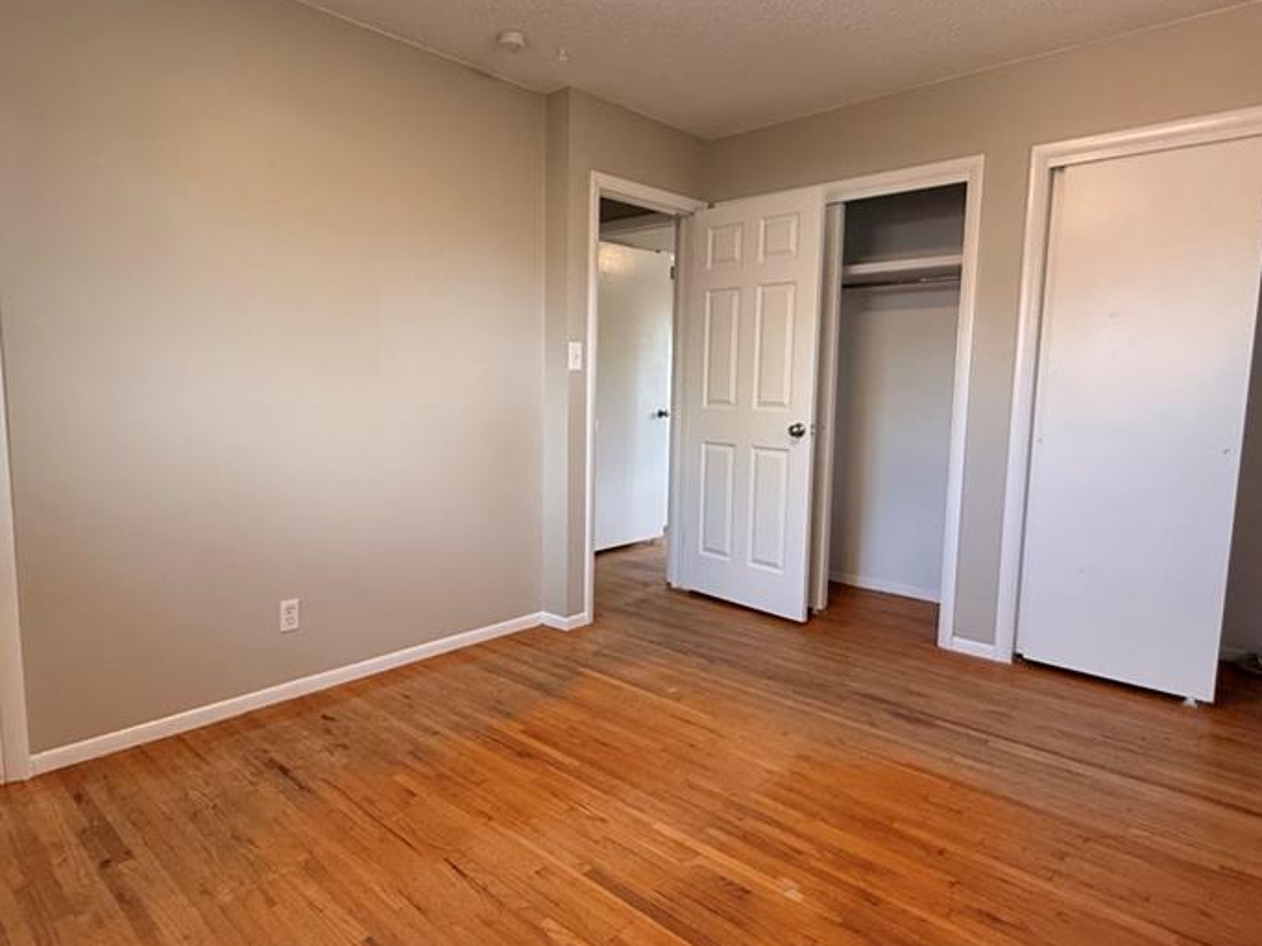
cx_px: 591
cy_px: 464
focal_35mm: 21
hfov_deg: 78.9
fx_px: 765
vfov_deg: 63.4
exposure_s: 1/120
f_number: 2.2
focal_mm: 2.22
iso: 320
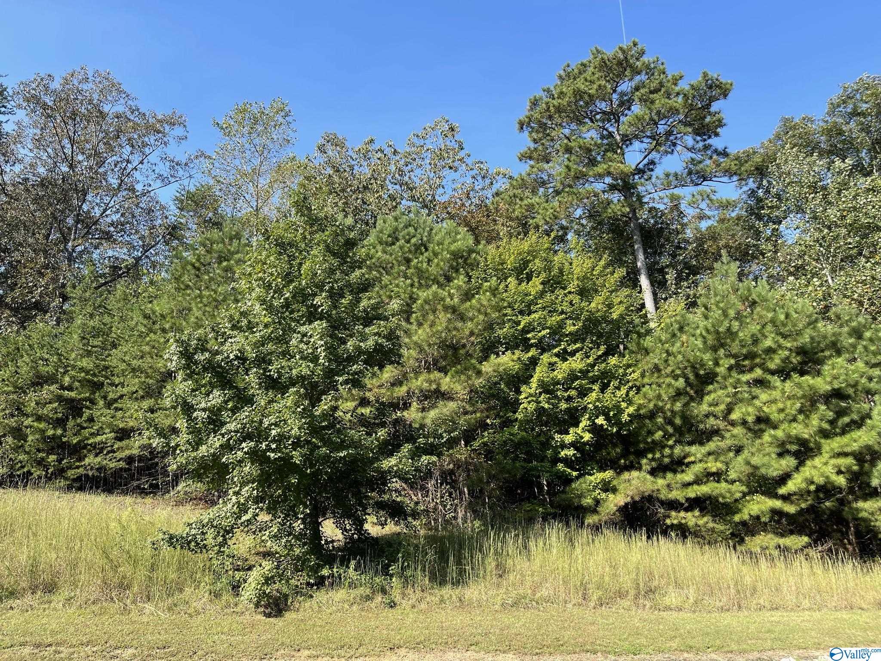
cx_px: 440
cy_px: 330
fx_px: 662
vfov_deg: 53.1
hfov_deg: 67.3
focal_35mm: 26
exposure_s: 1/1098
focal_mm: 5.1
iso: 32
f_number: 1.6
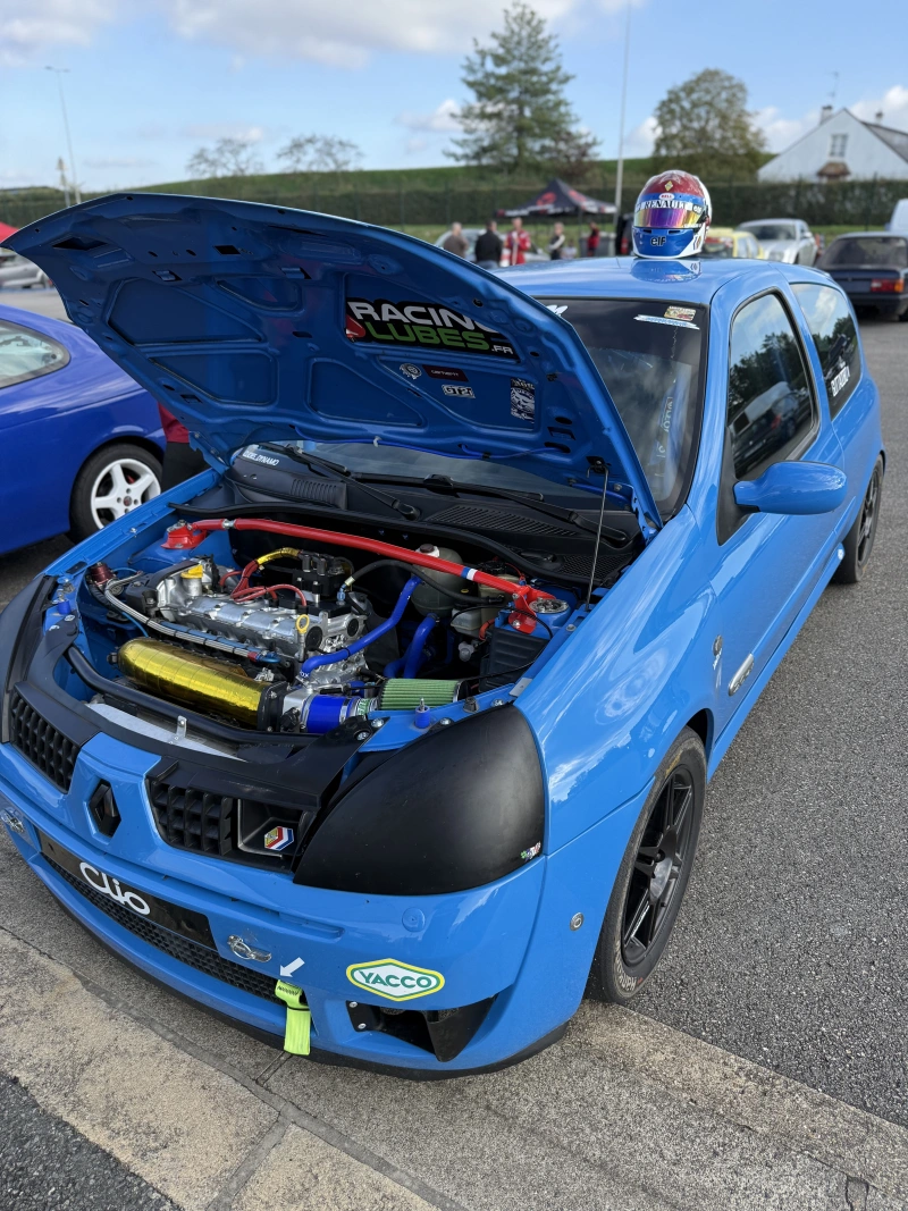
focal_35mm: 24
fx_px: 840
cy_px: 606
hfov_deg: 56.8
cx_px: 454
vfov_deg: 71.6
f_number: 1.78
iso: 100
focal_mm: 6.76
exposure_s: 1/1385
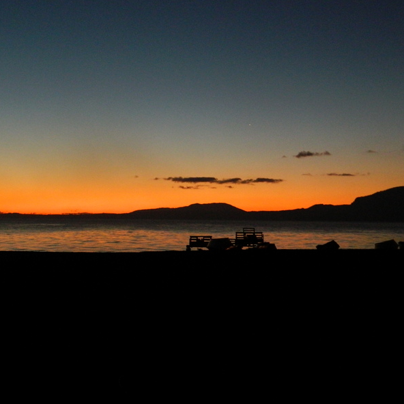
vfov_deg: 34.7
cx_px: 162
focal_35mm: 49
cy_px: 203
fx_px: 647
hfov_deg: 34.6
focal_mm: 7.3
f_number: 3.5
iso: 400
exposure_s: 1/6
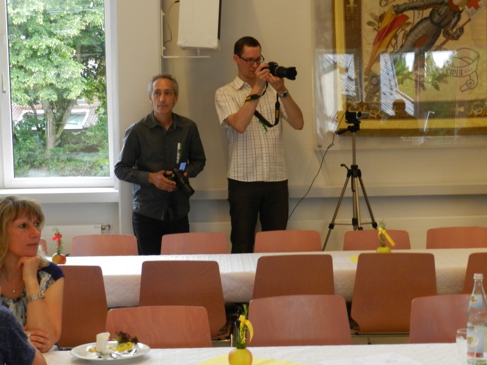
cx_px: 244
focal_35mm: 76
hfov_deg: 25.7
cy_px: 182
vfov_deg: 19.4
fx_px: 1069
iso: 400
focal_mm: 13.5
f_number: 4.8
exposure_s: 1/20
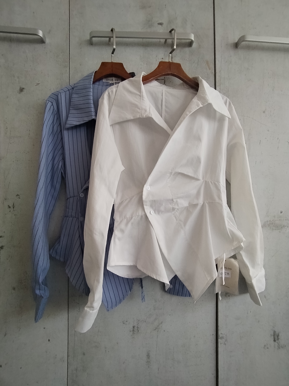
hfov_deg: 74.7
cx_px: 144
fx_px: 189
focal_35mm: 17
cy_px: 193
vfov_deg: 91.0
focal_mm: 1.42
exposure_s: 1/252
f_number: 2.2
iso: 100
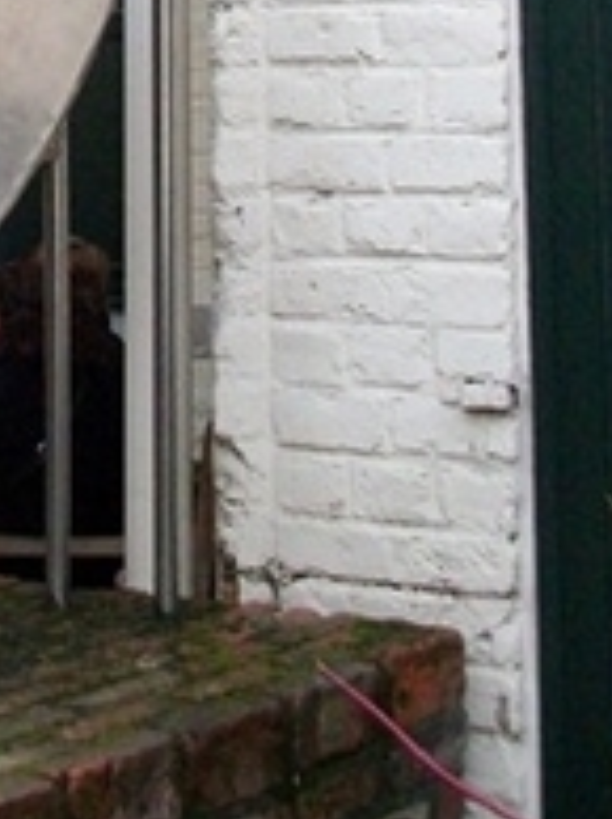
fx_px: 2339
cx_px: -139
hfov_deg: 14.4
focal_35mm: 99
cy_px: -312
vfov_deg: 18.2
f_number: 2.9
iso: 283
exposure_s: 1/60
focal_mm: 5.7
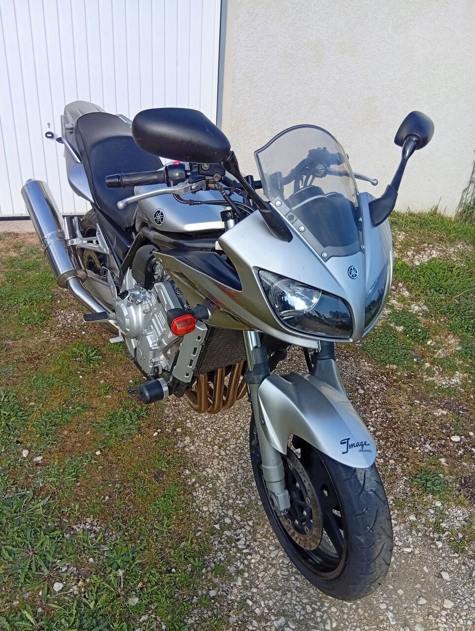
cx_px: 238
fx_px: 493
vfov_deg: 65.2
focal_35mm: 27
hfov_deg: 51.5
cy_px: 316
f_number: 1.8
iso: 50
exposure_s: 1/538
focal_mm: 3.84
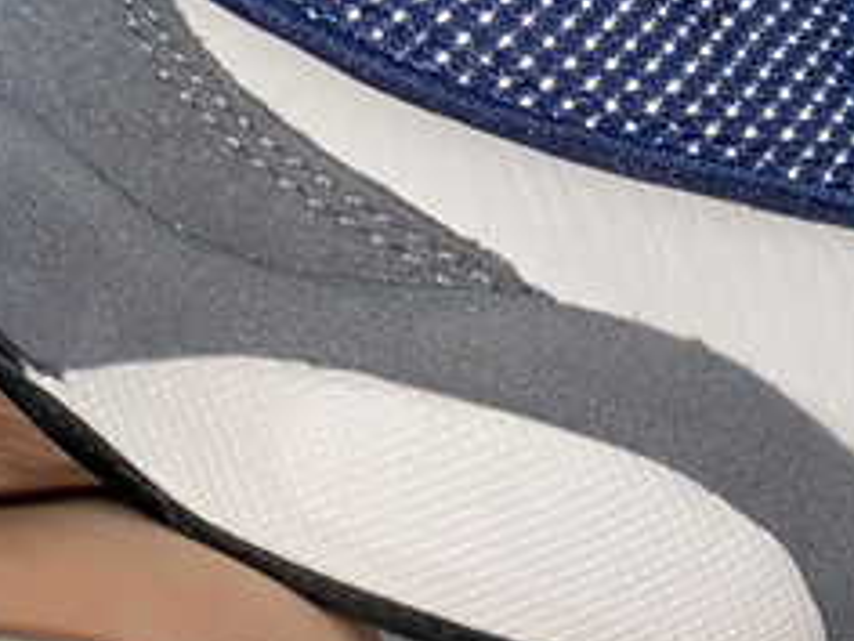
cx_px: -65
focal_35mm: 110
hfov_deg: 17.3
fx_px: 2714
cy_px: -243
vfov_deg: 12.9
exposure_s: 1/11
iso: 50
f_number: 1.8
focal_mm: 4.25
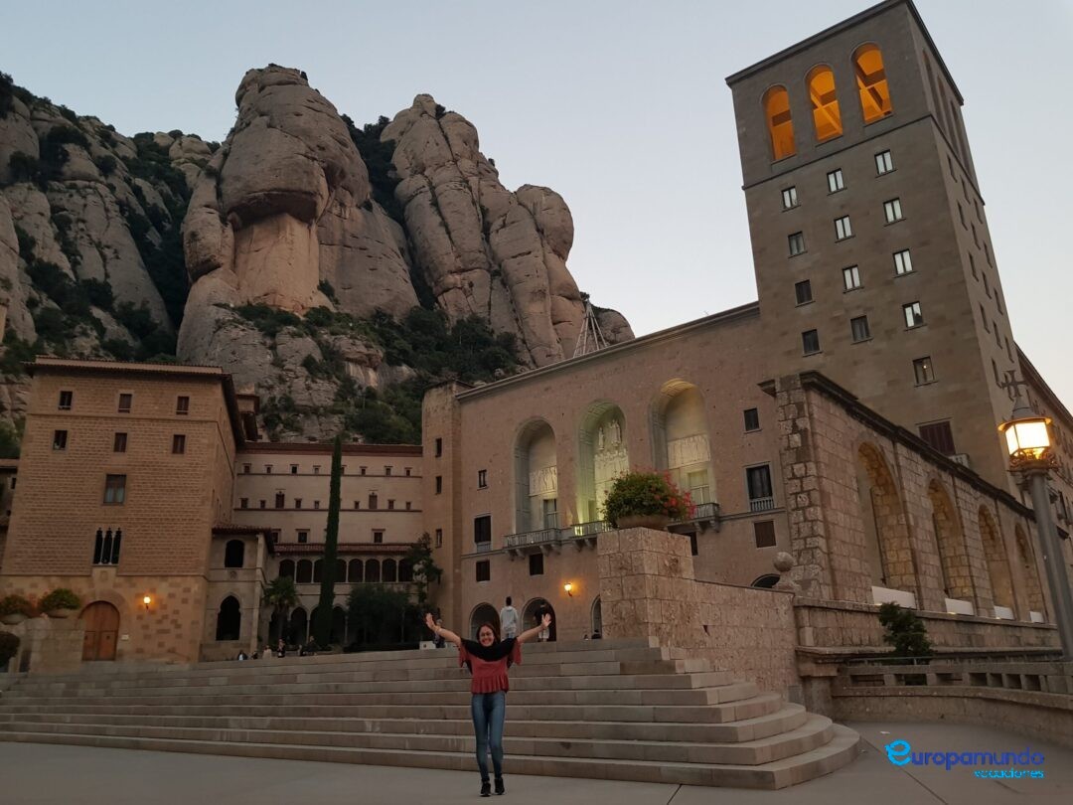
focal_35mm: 26
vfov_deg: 53.1
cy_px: 402
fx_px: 806
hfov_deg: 67.3
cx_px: 536
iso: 125
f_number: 1.7
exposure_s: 1/50
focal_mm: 4.2
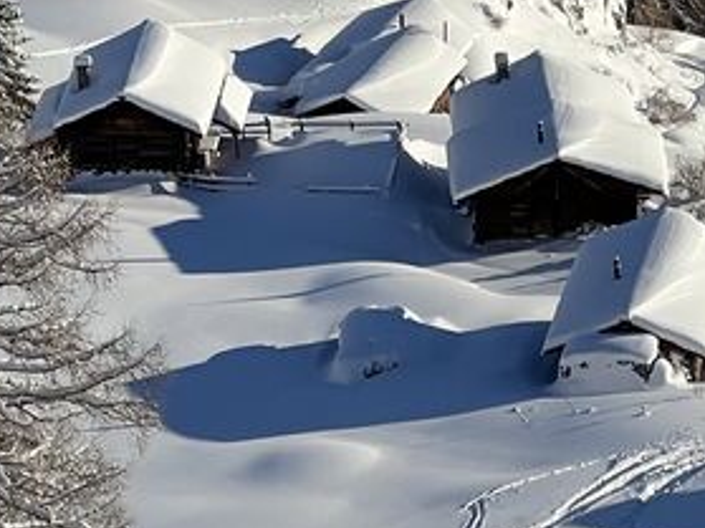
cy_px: -45
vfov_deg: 5.4
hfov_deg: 7.2
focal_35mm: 276
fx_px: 5619
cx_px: 379
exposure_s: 1/1357
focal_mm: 9
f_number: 2.8
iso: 32
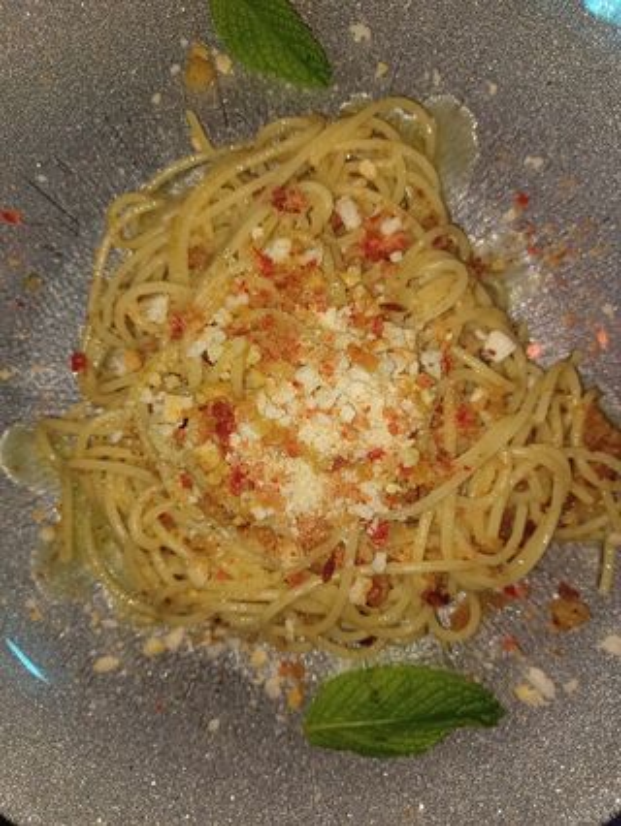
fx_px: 597
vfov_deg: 69.4
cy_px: 413
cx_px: 310
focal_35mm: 25
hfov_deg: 54.9
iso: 50
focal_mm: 4.6
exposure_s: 1/50
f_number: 1.8
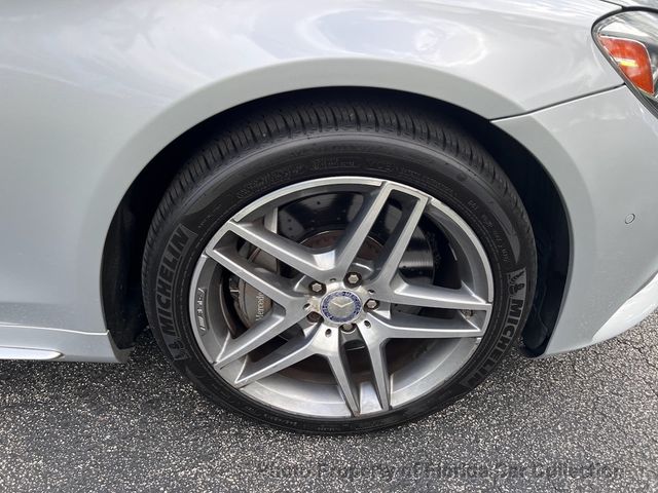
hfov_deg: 67.3
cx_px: 329
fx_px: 494
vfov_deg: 53.1
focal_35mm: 26
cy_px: 246
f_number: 1.5
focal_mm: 5.7
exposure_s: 1/658
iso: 50
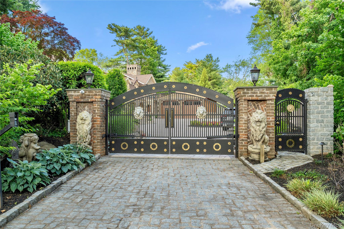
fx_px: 287
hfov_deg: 61.9
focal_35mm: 30
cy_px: 114
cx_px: 172
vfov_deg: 43.6
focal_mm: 30
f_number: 5.6
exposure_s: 1/320
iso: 500
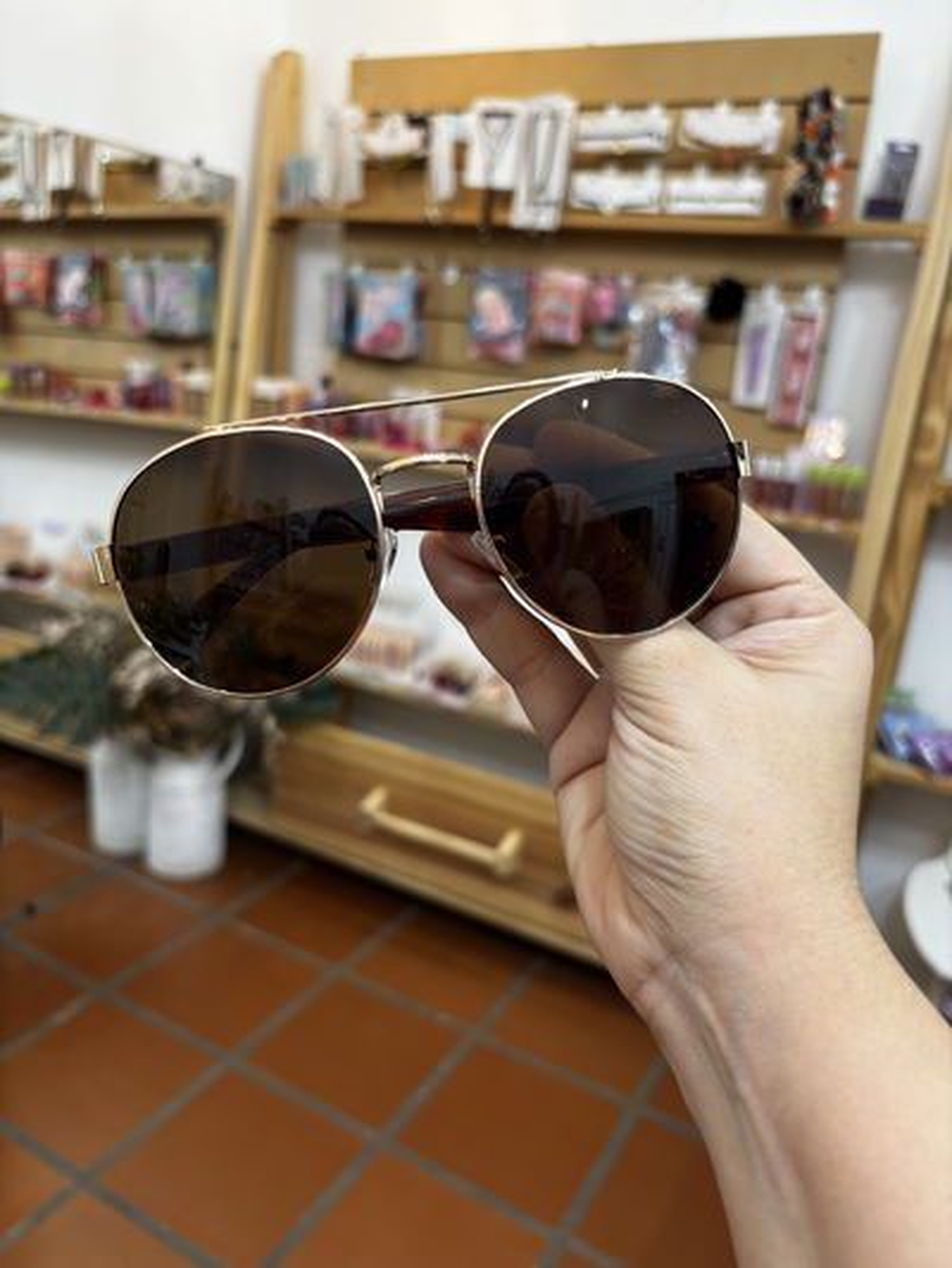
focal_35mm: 26
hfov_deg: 53.1
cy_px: 634
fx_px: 953
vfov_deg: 67.3
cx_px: 476
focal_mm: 5.96
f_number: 1.6
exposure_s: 1/50
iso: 80
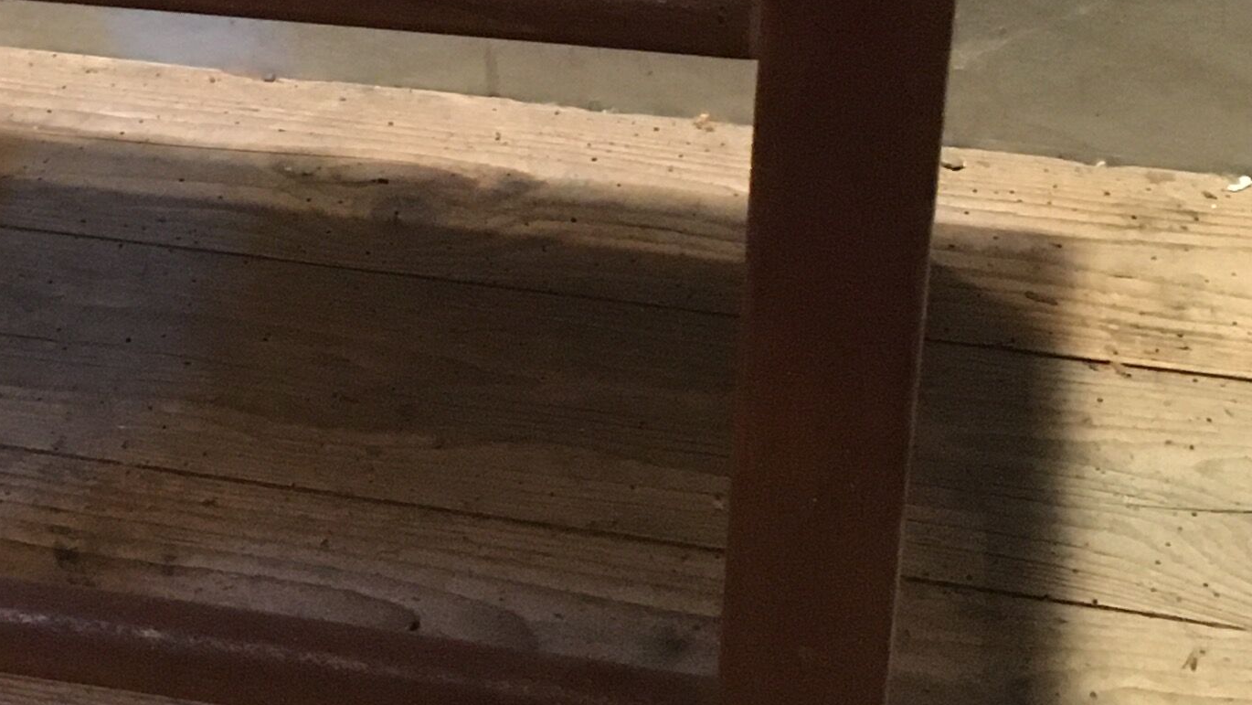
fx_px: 3088
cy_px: -112
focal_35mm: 93
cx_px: 2
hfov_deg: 22.1
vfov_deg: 12.7
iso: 200
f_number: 2.2
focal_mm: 4.15
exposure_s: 1/25
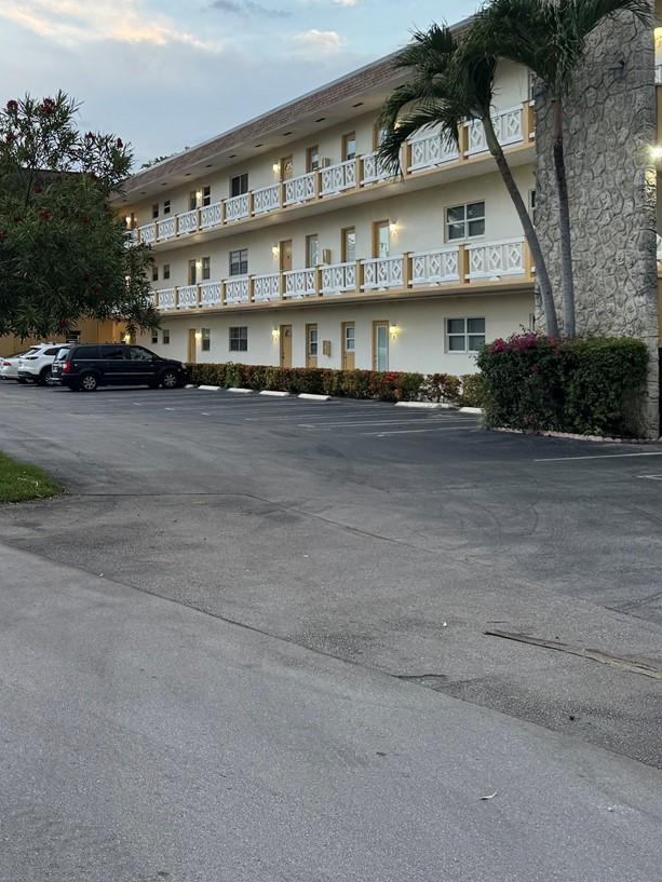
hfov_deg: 29.2
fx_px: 1198
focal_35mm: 47
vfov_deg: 40.1
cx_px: 27
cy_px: 312
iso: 80
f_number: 1.78
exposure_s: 1/120
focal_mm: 6.76
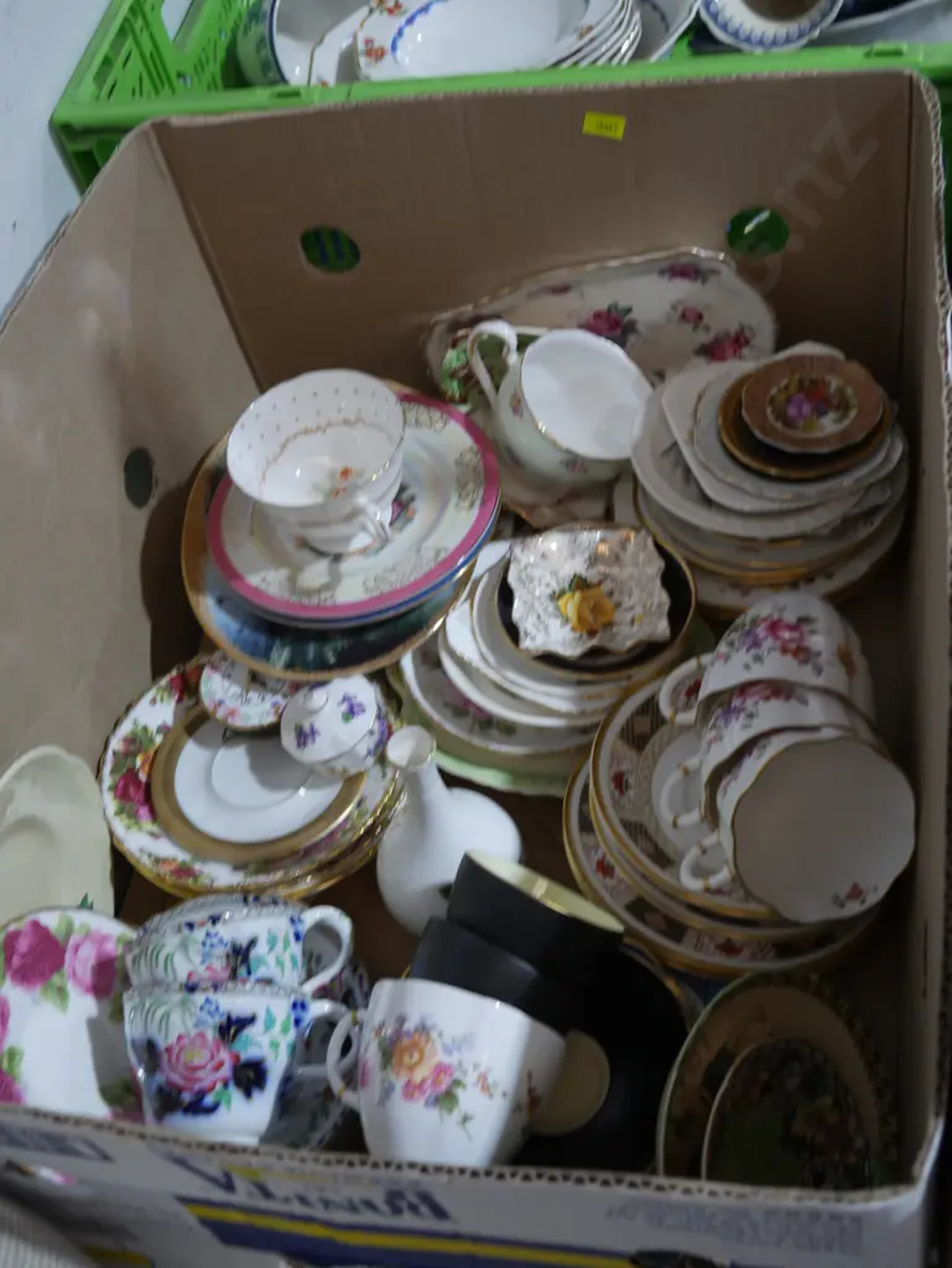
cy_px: 634
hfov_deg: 34.4
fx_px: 1539
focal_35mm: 42
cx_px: 476
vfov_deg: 44.8
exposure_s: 1/60
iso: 800
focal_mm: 21
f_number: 4.6
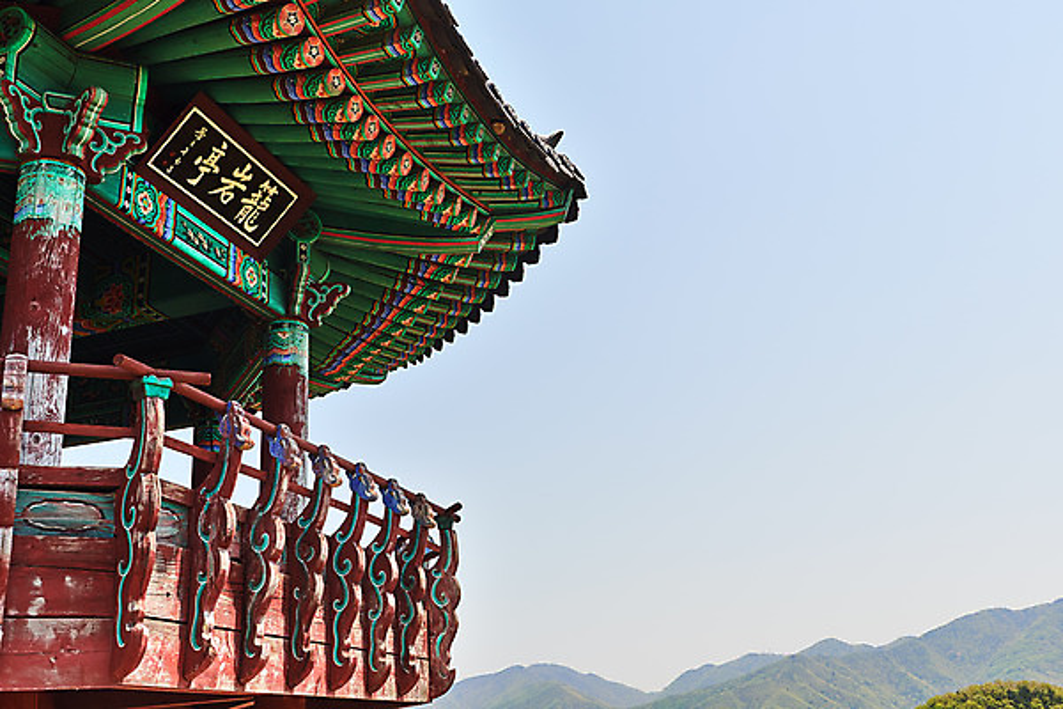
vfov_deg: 36.9
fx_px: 1063
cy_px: 354
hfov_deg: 53.1
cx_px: 532
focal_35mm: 36
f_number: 8
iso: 100
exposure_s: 1/750
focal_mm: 24
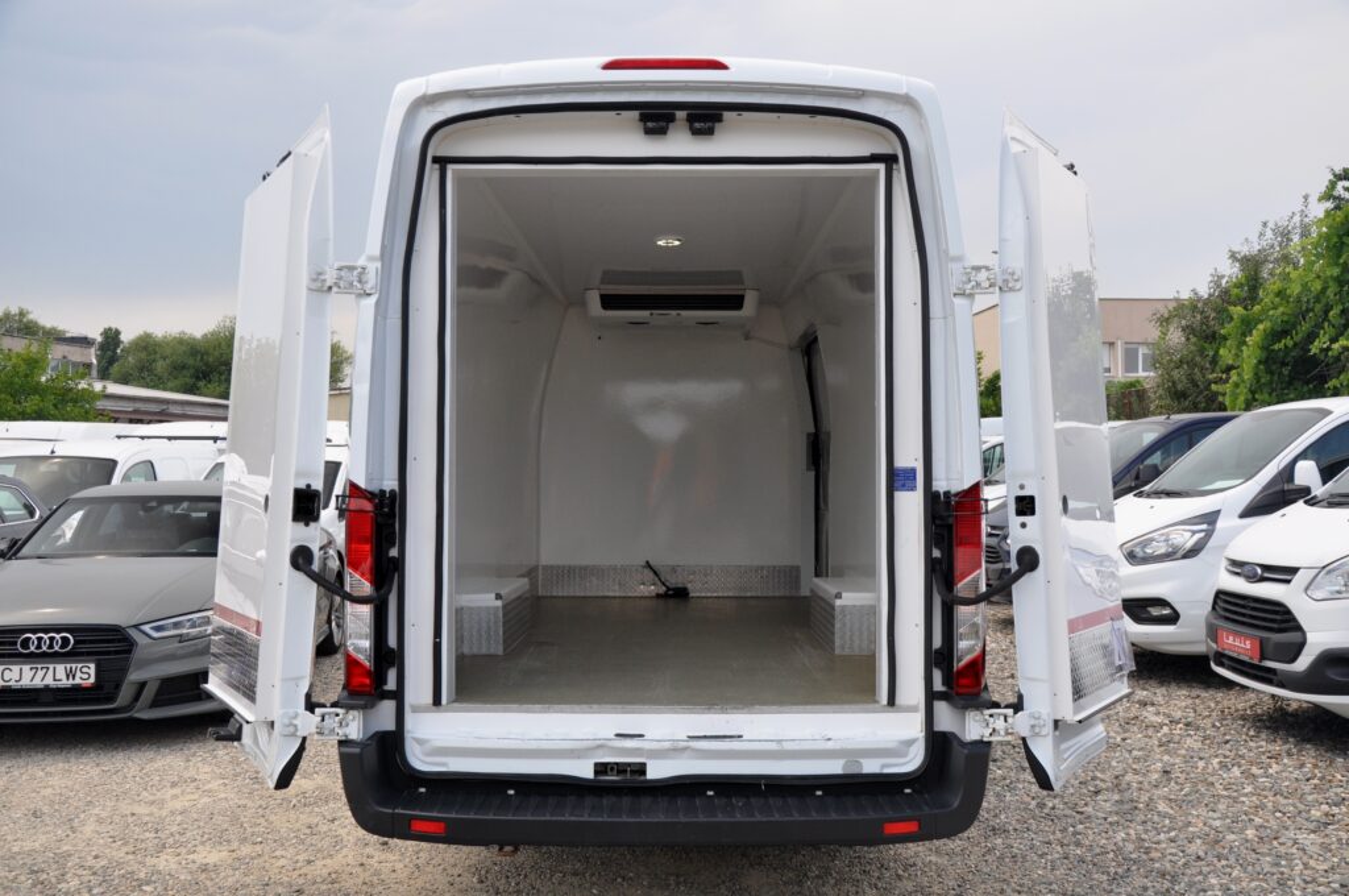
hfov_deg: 57.3
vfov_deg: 39.9
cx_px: 674
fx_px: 1235
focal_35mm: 33
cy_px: 448
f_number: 7.1
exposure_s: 1/200
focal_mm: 22
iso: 500
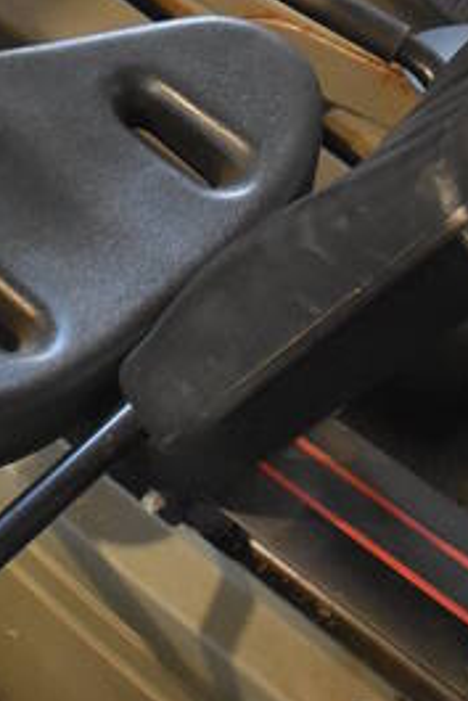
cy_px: -157
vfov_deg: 20.4
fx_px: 1811
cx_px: 16
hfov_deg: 14.5
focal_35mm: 93
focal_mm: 18
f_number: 3.5
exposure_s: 1/125
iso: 4000
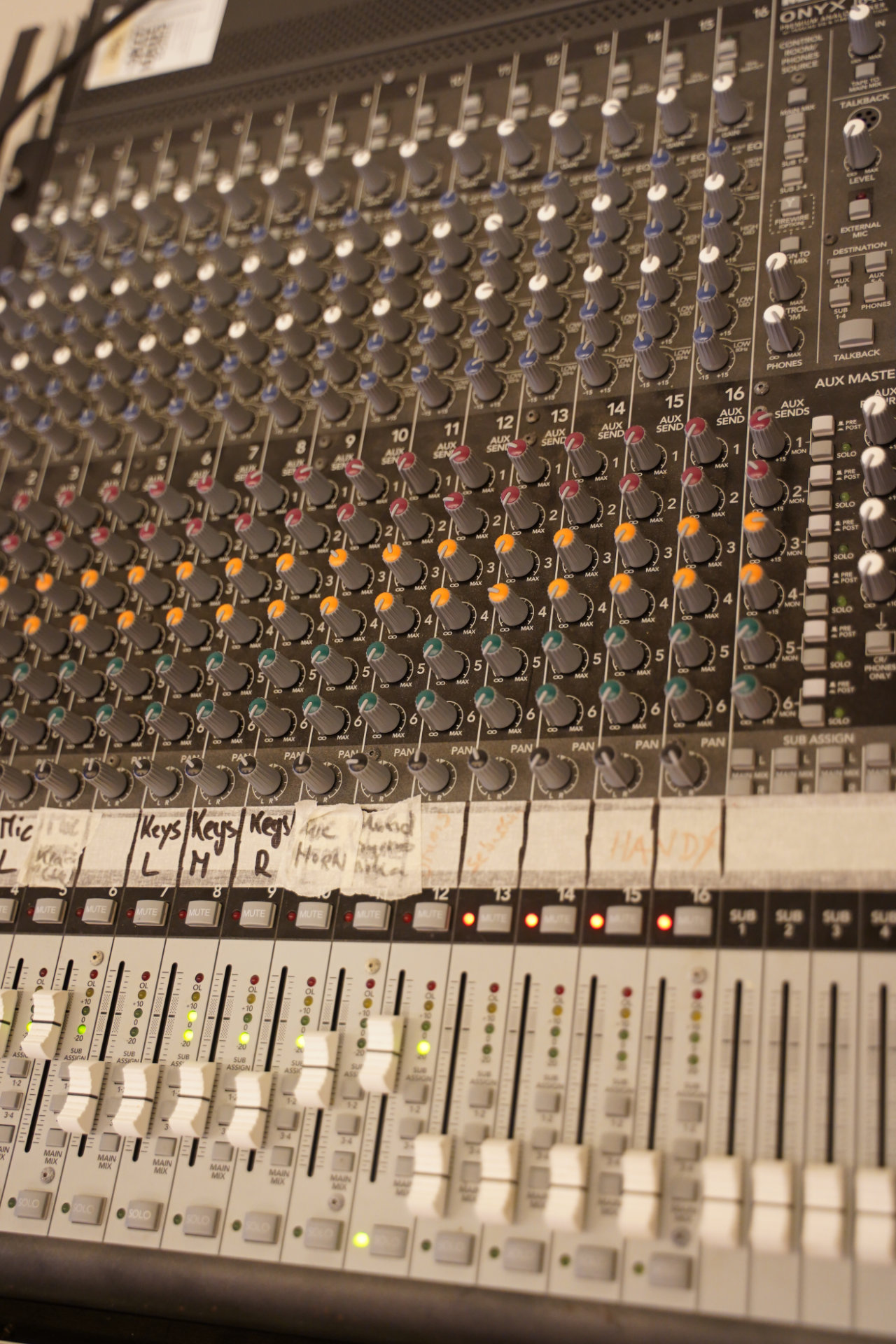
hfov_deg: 32.6
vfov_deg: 47.4
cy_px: 672
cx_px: 448
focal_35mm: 41
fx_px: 1531
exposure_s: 1/160
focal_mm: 41
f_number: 2.8
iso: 2000
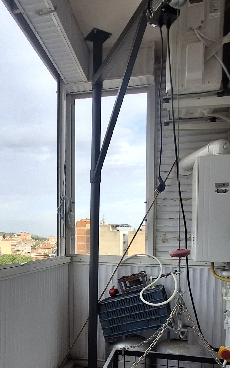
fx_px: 351
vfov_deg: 53.9
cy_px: 254
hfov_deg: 35.6
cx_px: 64
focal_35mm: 35
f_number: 2.2
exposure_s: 1/388
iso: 40
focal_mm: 1.64
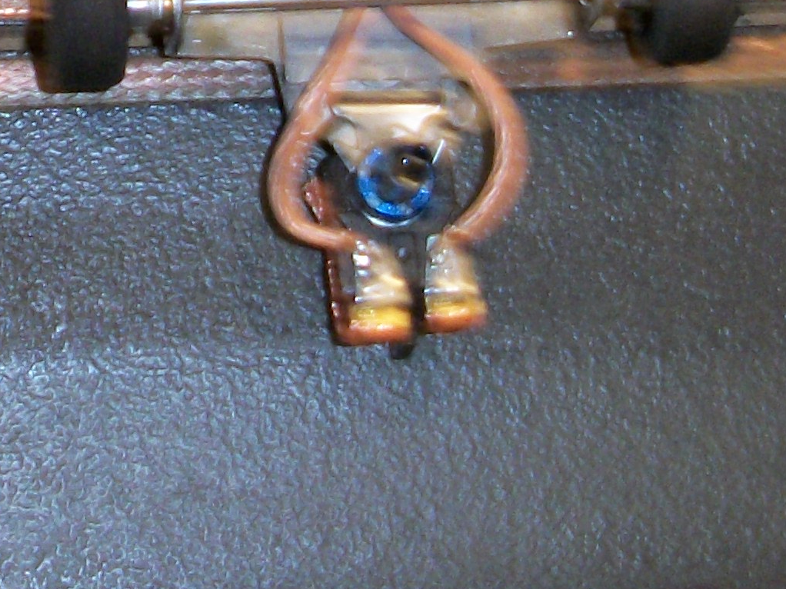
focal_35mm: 137
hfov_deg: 13.9
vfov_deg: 10.5
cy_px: -210
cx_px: -195
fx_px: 3110
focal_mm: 6.3
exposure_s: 1/30
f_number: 3.1
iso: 160
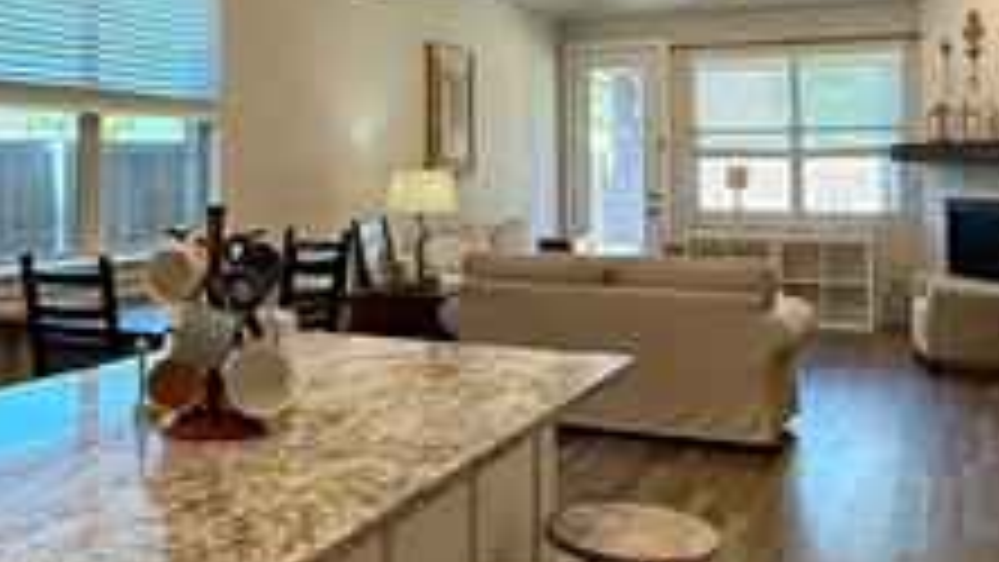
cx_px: 387
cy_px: 117
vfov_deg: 26.6
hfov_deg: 46.1
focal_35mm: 44
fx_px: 1166
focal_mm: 2.22
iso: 160
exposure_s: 1/120
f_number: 2.2
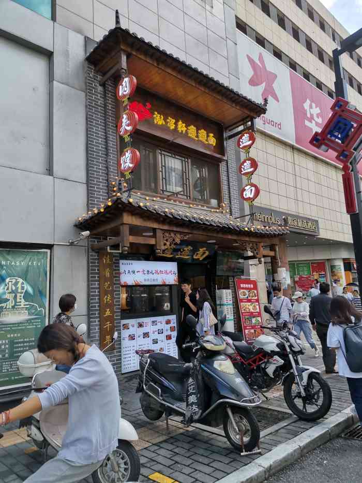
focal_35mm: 26
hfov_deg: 53.1
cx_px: 181
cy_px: 242
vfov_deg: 67.3
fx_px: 362
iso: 50
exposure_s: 1/417
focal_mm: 4.75
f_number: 1.8
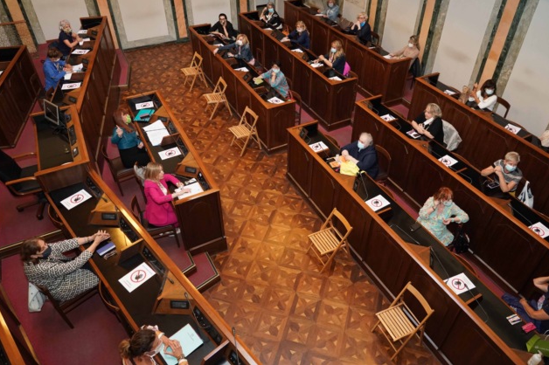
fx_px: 396
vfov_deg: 49.5
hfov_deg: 69.3
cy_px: 168
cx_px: 293
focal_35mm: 26
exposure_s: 1/125
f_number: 4
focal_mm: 24
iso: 3200
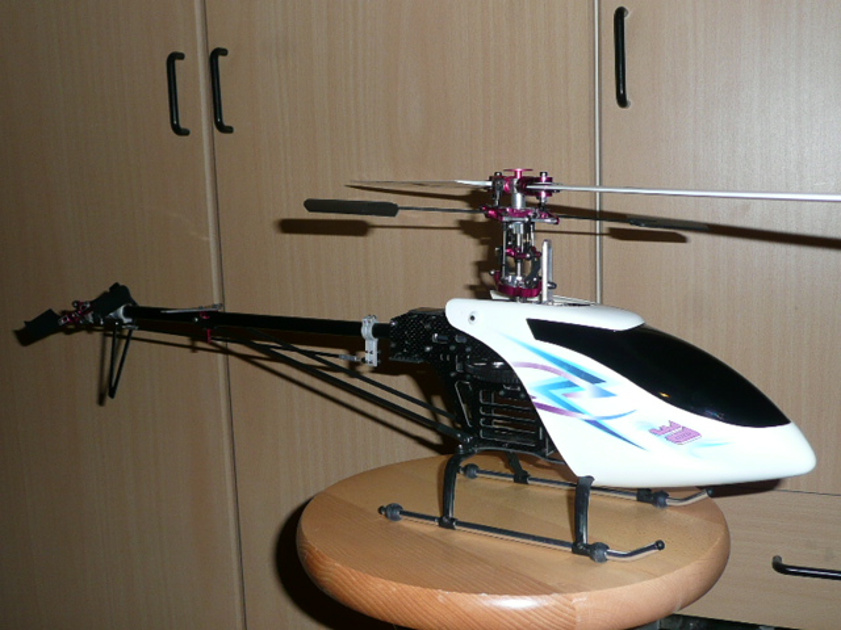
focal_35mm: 38
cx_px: 420
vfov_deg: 37.7
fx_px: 923
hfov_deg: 49.0
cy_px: 315
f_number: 3.3
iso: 100
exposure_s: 1/30
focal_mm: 4.6
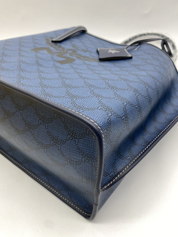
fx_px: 178
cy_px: 118
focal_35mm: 26
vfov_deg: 67.3
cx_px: 89
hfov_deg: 53.1
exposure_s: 1/100
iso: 50
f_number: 1.8
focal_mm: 4.25
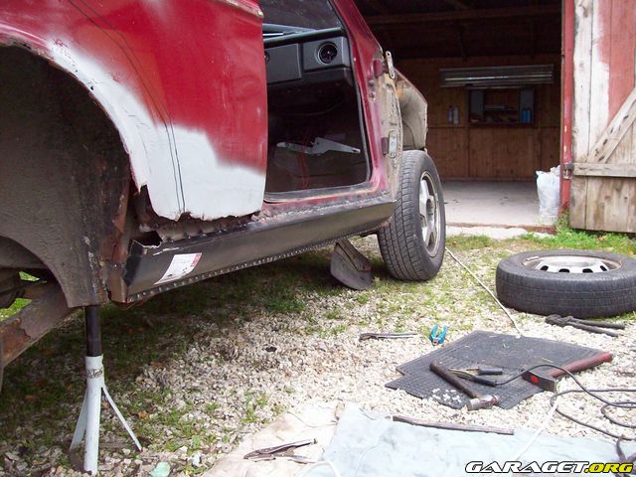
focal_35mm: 36
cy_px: 238
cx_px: 318
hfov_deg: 51.4
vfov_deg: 39.7
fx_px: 661
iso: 200
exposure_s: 1/84.4
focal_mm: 6
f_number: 2.7
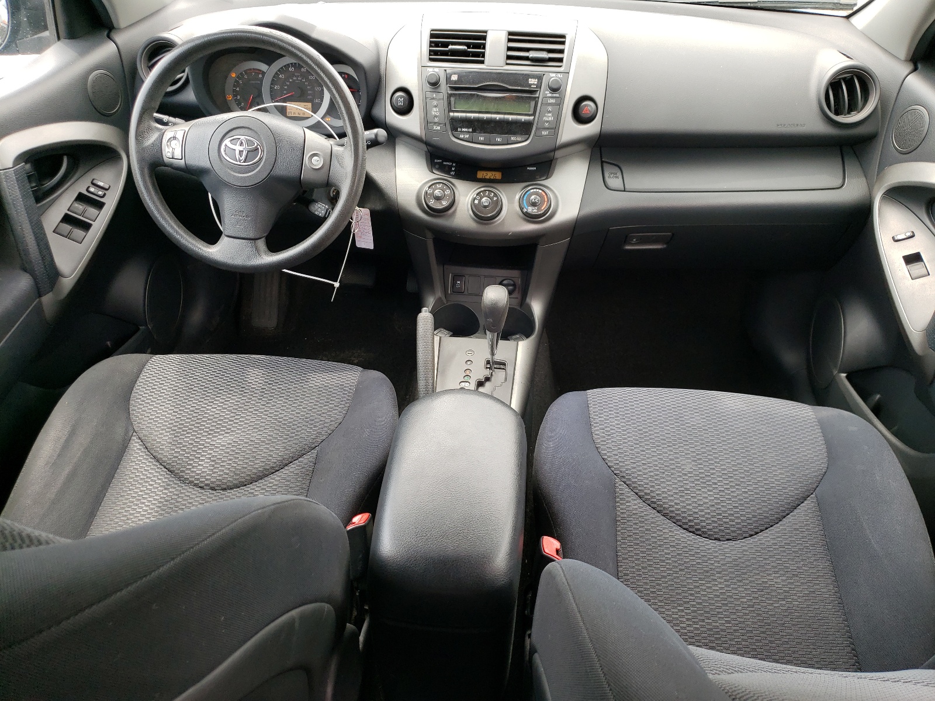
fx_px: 702
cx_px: 468
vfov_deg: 53.1
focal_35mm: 26
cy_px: 350
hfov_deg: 67.3
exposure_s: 1/161
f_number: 1.5
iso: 50
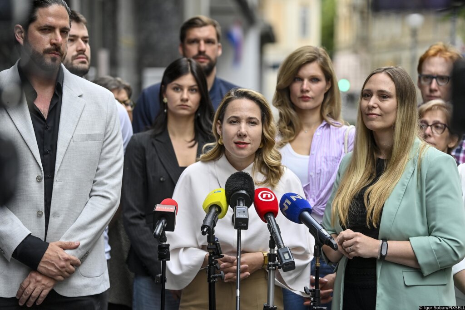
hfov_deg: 16.8
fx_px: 1576
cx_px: 232
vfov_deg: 11.2
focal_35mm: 122
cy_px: 155
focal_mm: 122
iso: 500
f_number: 2.8
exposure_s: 1/1000
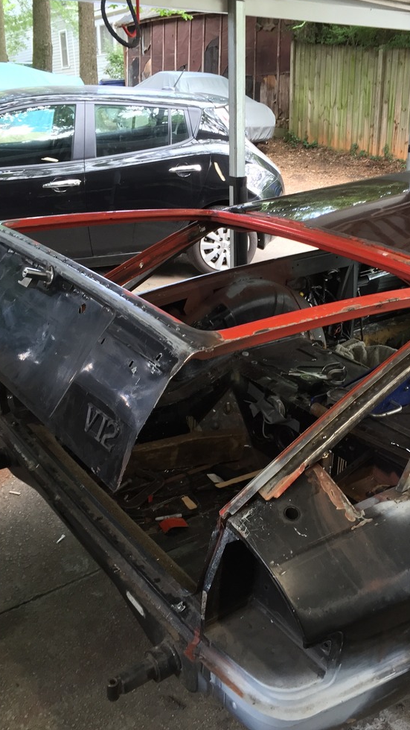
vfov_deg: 59.5
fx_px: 638
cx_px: 252
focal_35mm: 33
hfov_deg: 35.5
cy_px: 349
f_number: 2.2
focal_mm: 4.15
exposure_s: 1/30
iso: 125
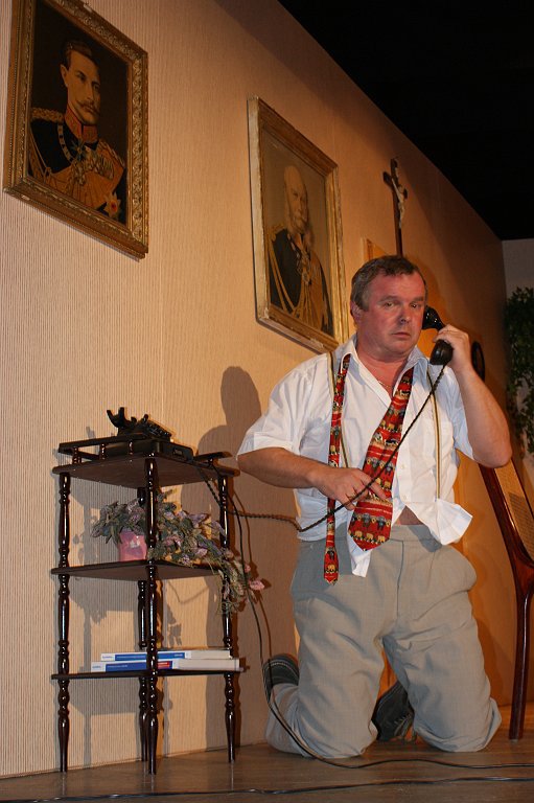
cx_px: 267
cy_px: 402
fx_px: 1003
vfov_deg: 43.6
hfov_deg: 29.8
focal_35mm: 45
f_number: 5.6
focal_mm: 30
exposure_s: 1/60
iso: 400
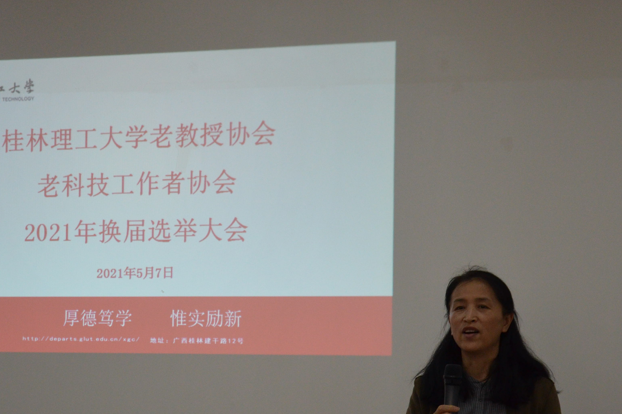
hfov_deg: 32.4
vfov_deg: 21.7
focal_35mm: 62
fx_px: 1071
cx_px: 319
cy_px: 306
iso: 1250
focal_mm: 26
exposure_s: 1/500
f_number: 4
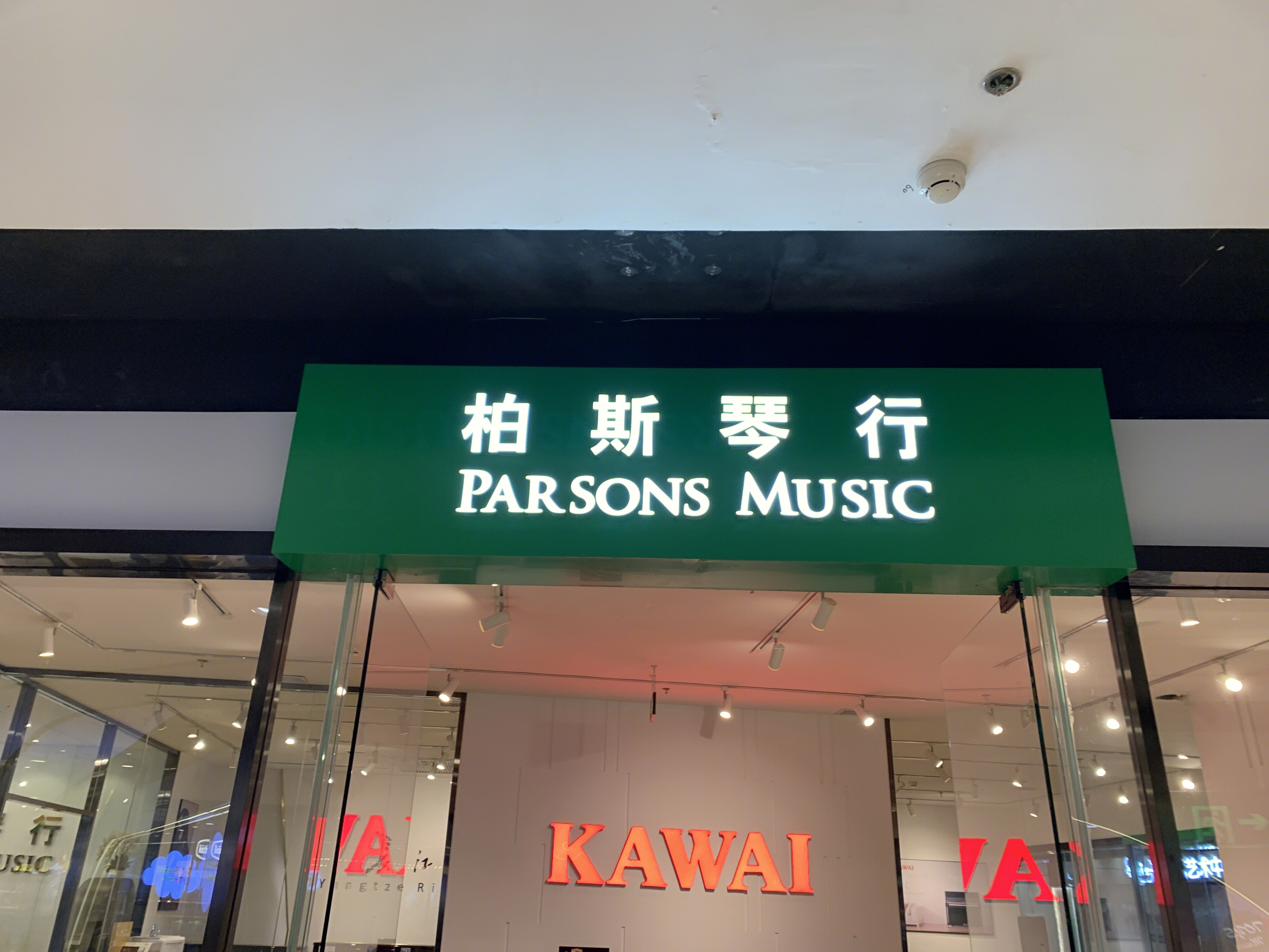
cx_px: 634
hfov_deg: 67.3
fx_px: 953
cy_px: 476
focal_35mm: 26
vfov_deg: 53.1
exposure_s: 1/50
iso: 50
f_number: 1.8
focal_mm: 4.25
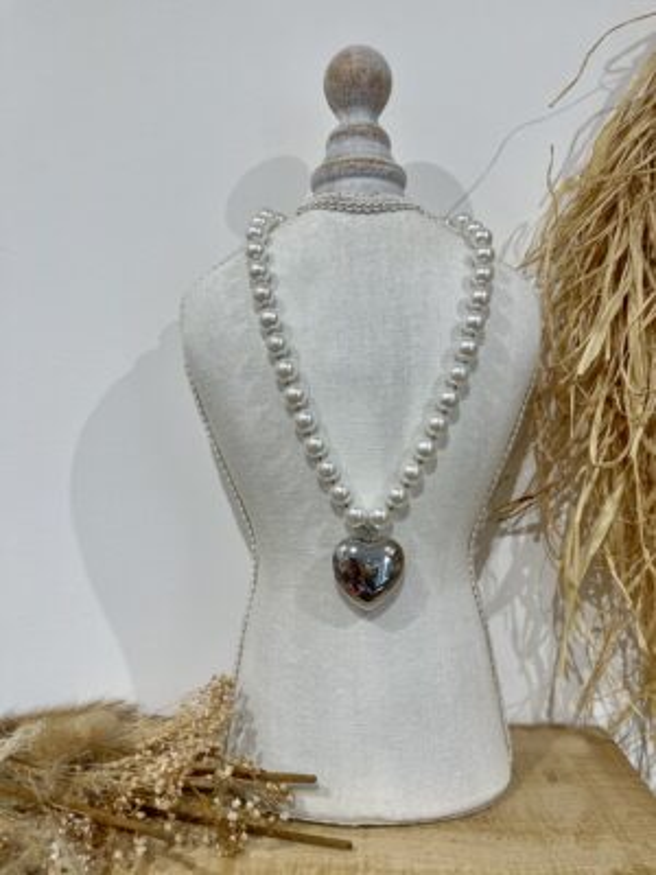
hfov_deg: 54.9
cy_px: 438
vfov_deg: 69.4
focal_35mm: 25
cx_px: 328
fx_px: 632
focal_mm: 5.1
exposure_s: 1/100
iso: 64
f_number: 1.6
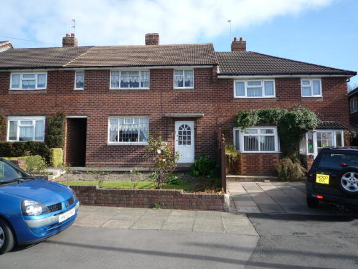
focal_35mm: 25
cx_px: 179
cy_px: 134
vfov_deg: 54.9
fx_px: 258
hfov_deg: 69.4
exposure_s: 1/500
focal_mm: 4.4
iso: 100
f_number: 3.2
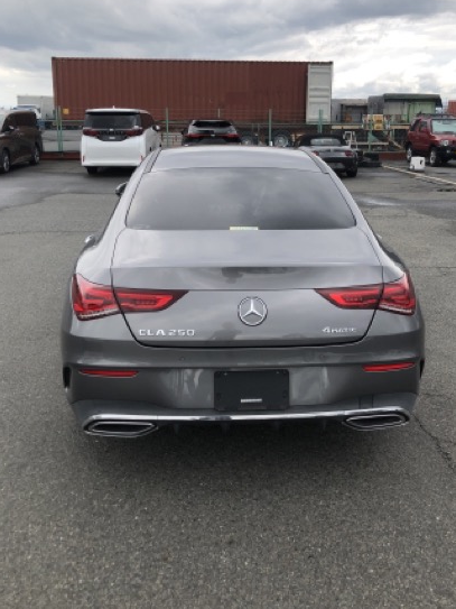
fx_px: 580
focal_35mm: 33
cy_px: 257
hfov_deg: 42.9
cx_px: 246
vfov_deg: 55.1
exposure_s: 1/873
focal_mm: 3.99
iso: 20
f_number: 1.8
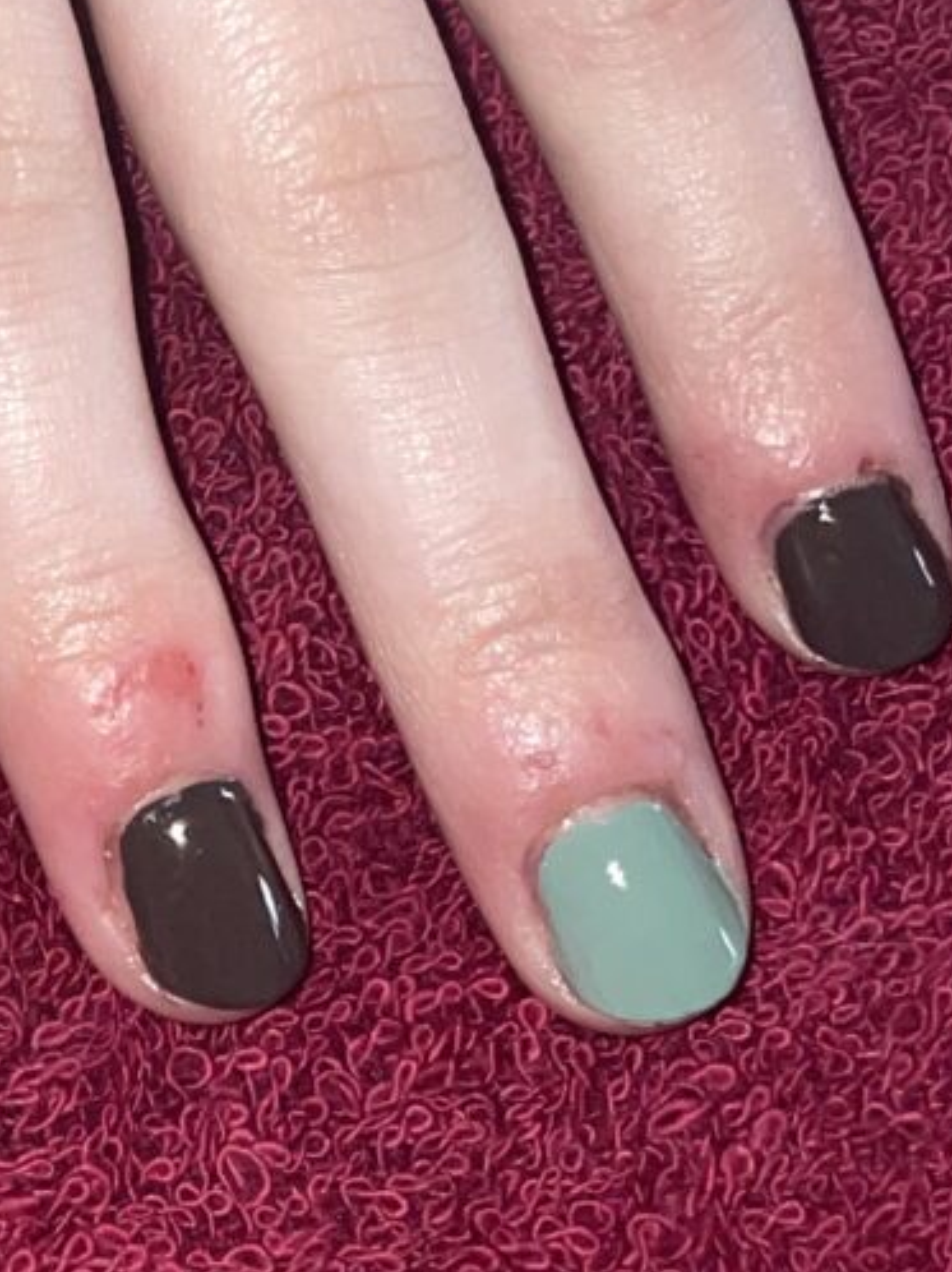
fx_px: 3927
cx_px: -643
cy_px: -156
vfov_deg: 17.7
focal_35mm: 107
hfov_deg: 12.8
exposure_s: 1/61
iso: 32
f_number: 1.6
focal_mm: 4.2
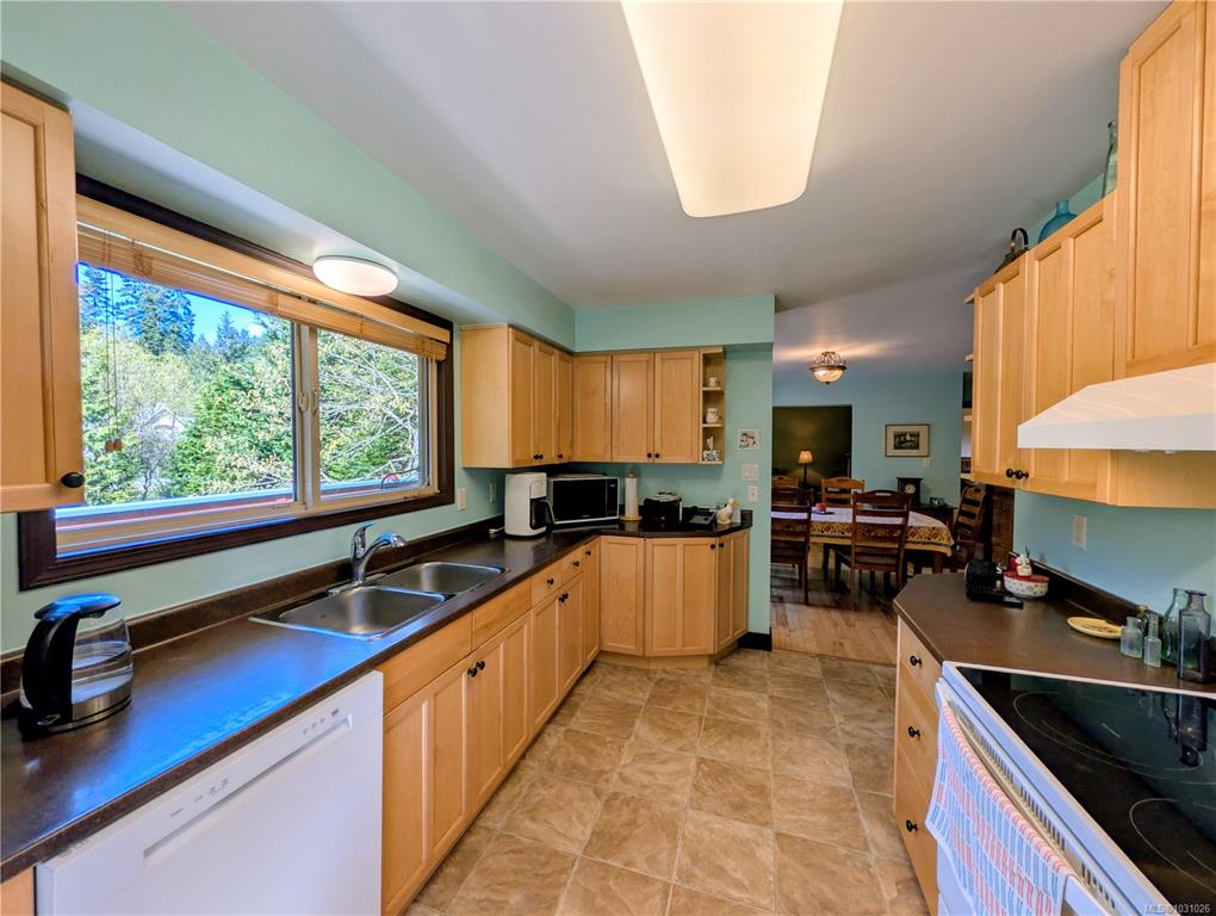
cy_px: 458
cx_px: 608
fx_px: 422
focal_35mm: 12
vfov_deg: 94.6
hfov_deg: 110.5
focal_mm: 2.02
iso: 42
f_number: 1.7
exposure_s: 1/439
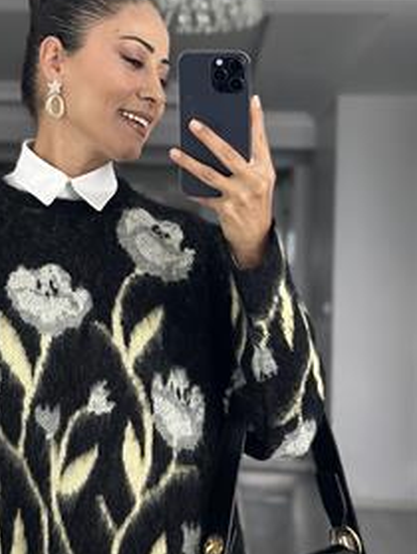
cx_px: 99
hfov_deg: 16.9
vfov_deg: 22.4
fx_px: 1394
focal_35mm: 87
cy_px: 344
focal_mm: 6.86
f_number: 1.78
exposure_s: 1/60
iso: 250
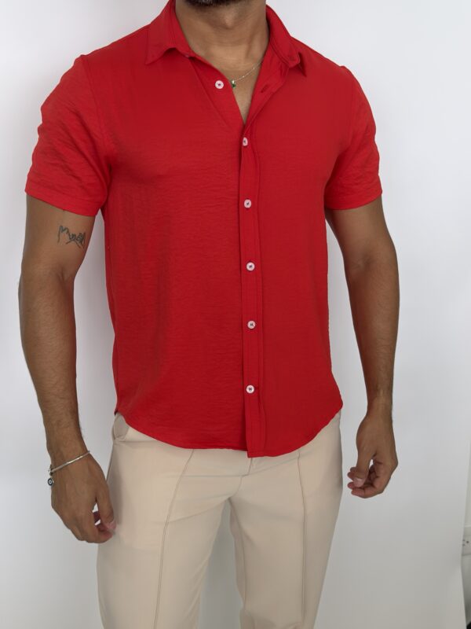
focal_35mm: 46
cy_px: 314
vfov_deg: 41.2
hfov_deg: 31.5
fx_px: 835
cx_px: 236
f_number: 1.78
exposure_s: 1/121
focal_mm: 6.76
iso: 50
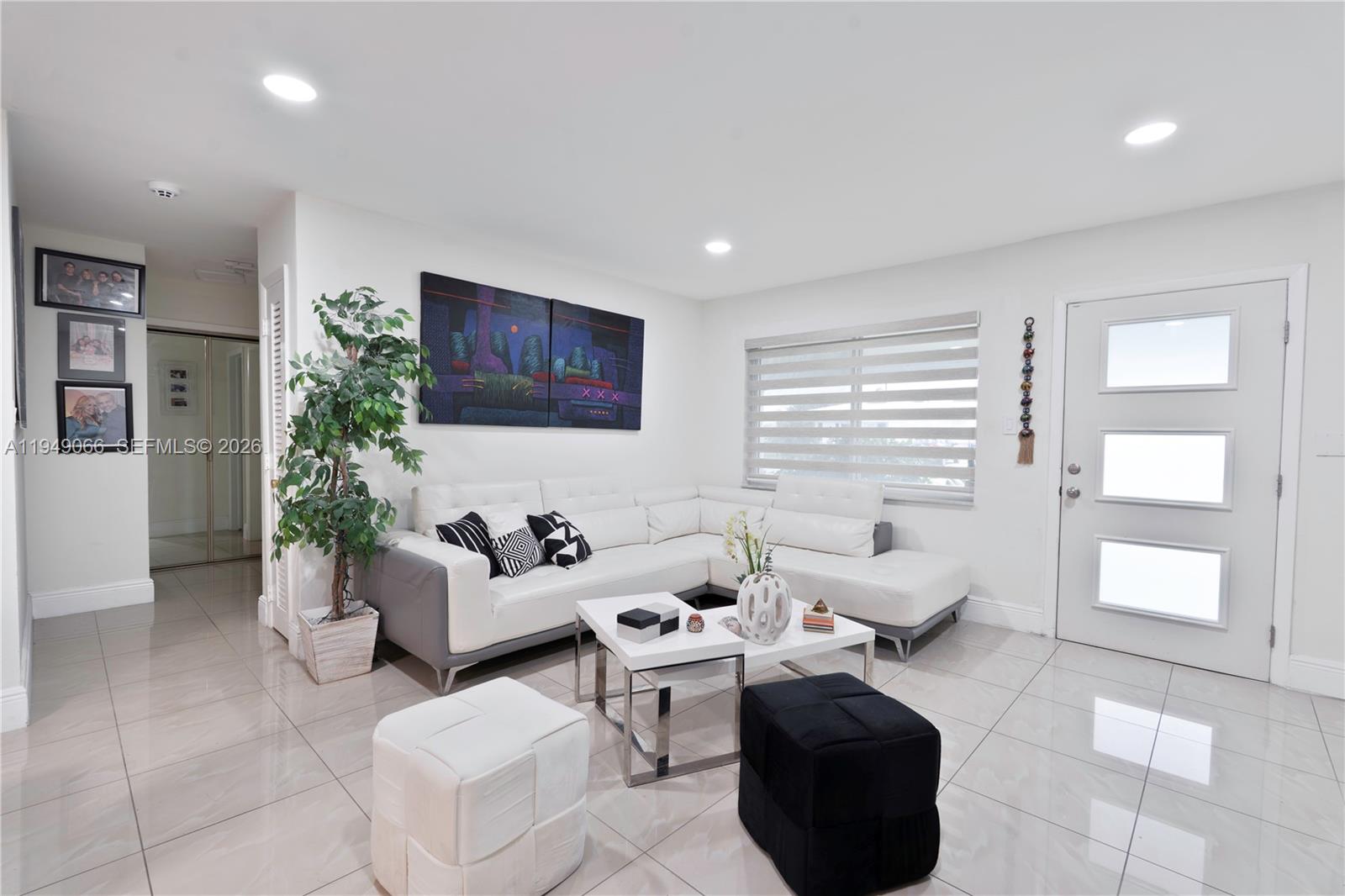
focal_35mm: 16
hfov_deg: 95.0
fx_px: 616
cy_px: 448
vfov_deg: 72.0
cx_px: 672
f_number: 8
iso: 100
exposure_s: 1
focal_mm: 16.5
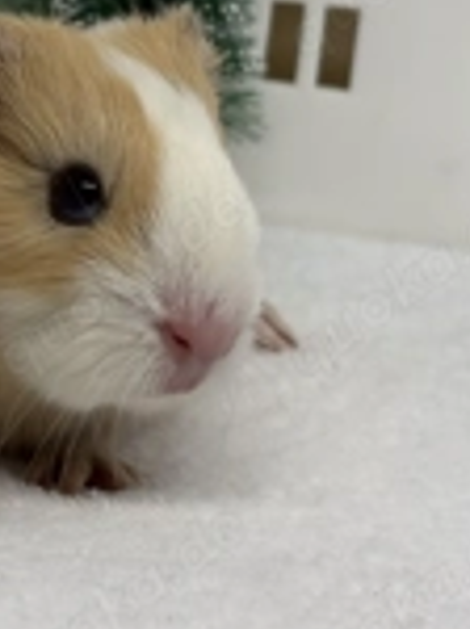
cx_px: -17
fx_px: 2524
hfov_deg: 10.5
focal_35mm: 139
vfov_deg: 14.0
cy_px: 25
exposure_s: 1/100
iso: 25
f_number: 1.6
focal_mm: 5.96
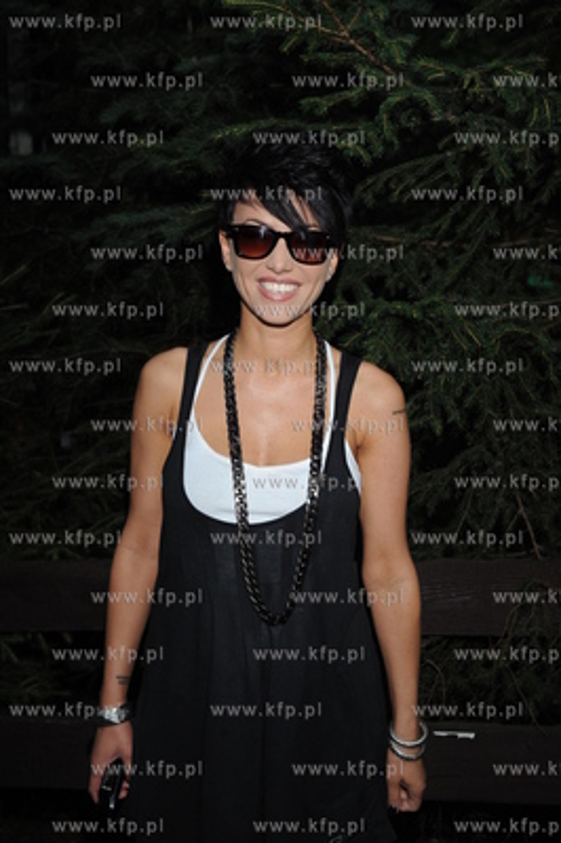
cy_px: 422
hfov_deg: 24.6
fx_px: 1288
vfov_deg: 36.3
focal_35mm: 55
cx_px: 280
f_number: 5.6
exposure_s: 1/160
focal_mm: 55
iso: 800
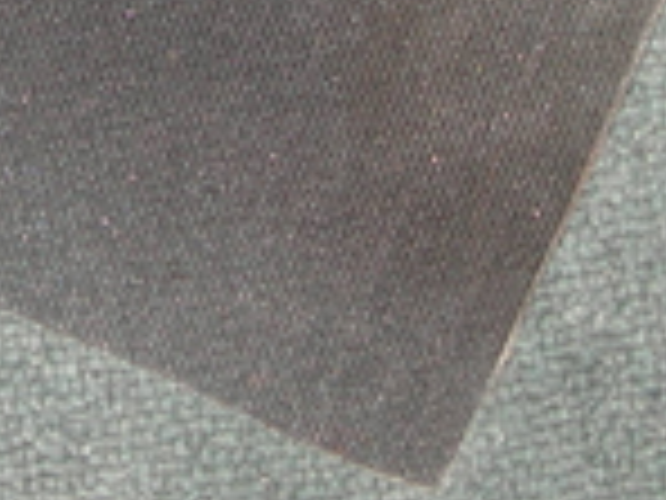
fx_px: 3155
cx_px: 194
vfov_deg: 8.8
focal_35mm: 164
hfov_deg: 12.0
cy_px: -261
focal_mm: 7.8
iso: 64
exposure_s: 1/60.1
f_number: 2.8
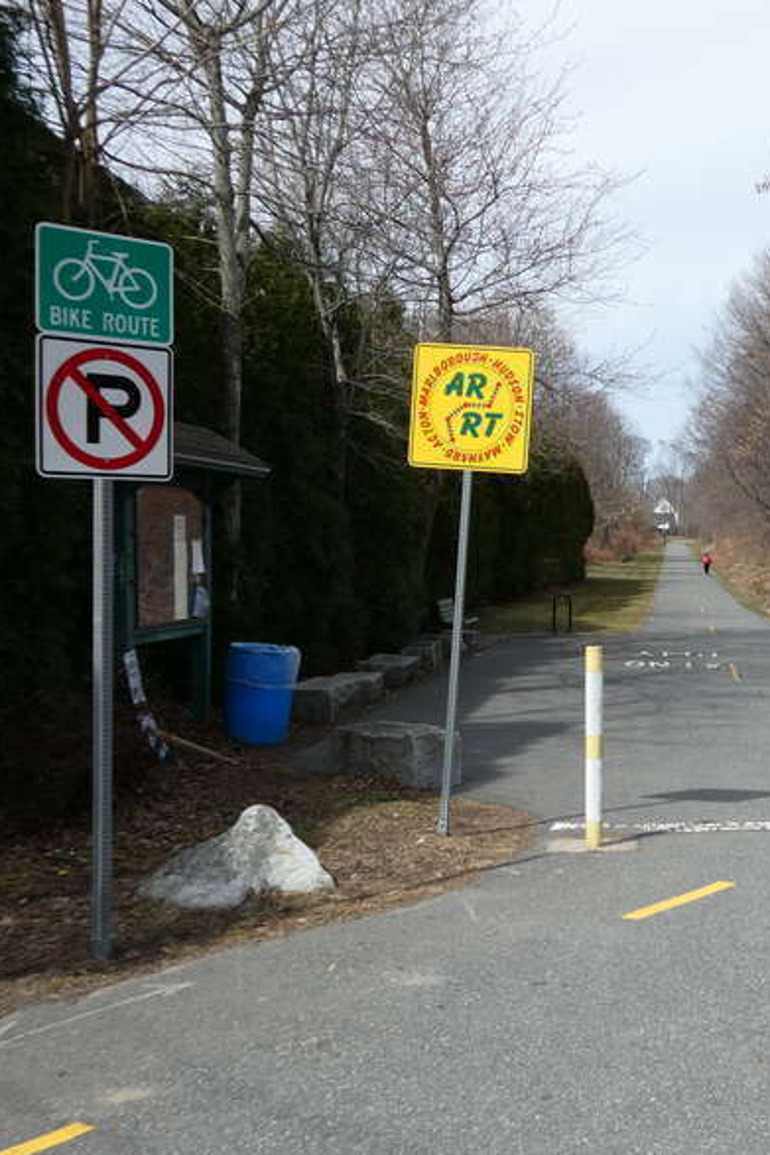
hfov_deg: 28.8
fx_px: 1411
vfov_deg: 44.5
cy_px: 587
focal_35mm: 44
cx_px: 748
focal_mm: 5.4
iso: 80
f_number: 3.5
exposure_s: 1/800
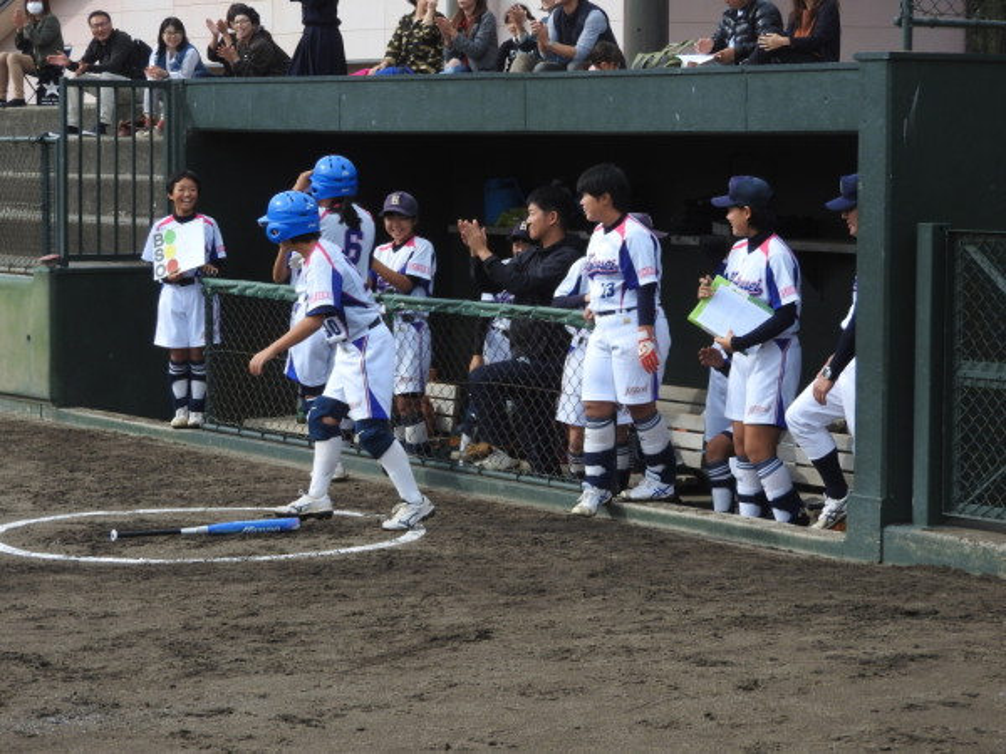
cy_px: 377
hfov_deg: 17.1
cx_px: 503
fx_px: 3342
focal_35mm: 115
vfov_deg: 12.9
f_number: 5
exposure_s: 1/400
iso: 100
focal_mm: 20.6
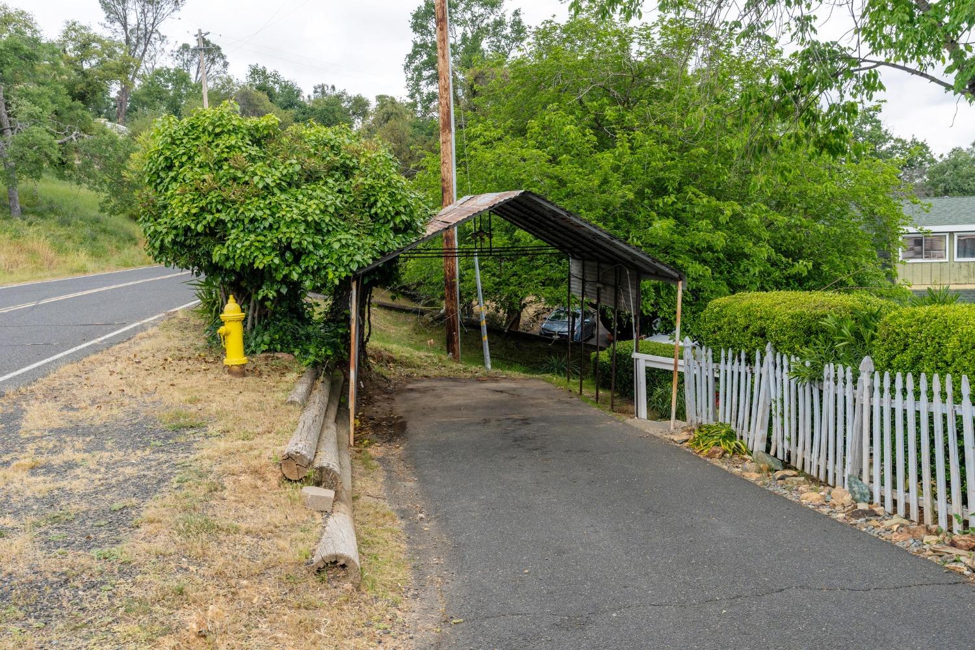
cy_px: 325
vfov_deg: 37.8
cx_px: 488
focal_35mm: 35
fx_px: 948
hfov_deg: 54.5
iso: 640
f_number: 8
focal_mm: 35
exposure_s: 1/640
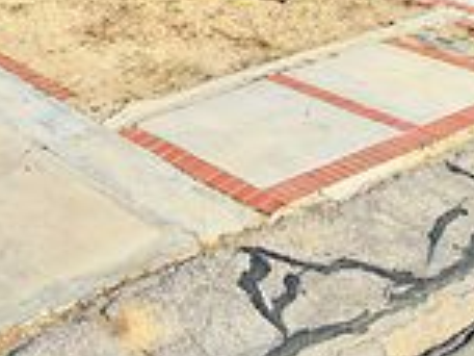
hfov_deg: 21.5
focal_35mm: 79
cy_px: -89
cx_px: -200
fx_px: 1082
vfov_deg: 17.6
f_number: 1.8
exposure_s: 1/8000
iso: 320
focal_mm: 8.67
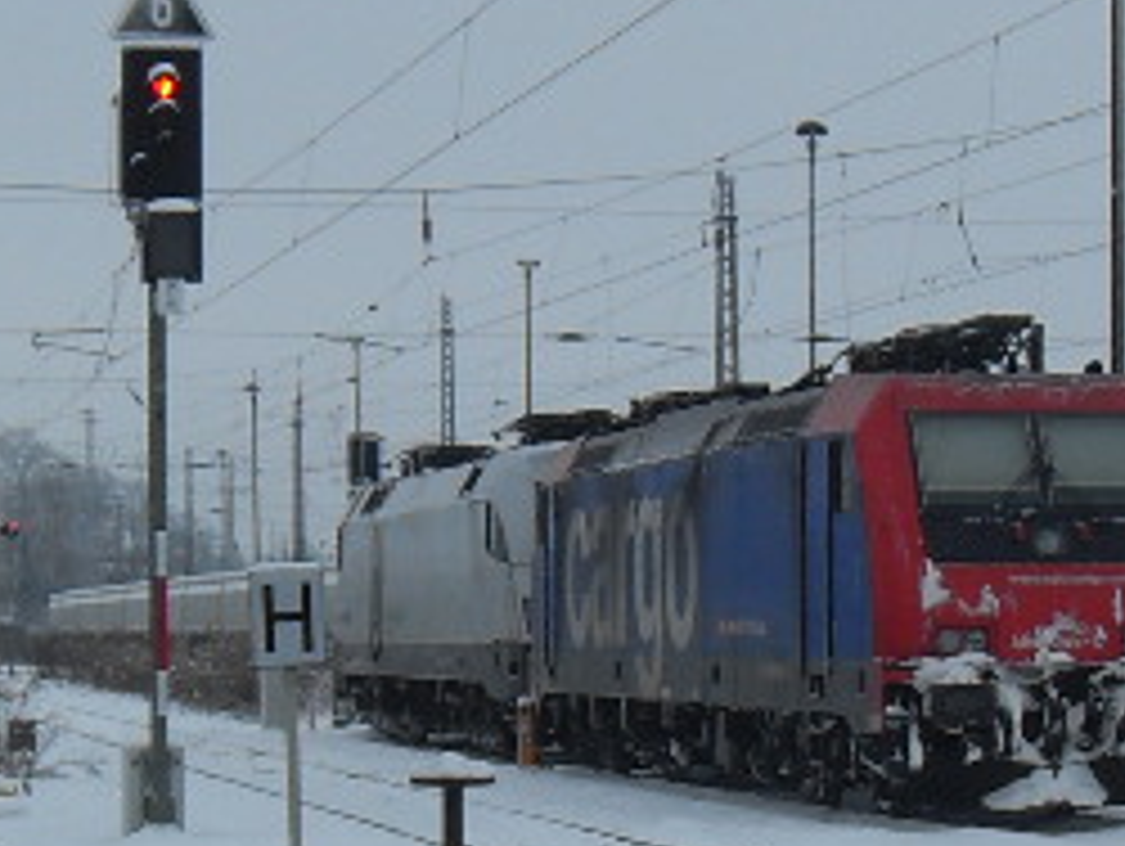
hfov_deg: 14.1
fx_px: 4522
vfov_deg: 10.7
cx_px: 846
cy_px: 513
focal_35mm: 139
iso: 80
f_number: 7
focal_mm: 6.3
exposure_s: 1/125
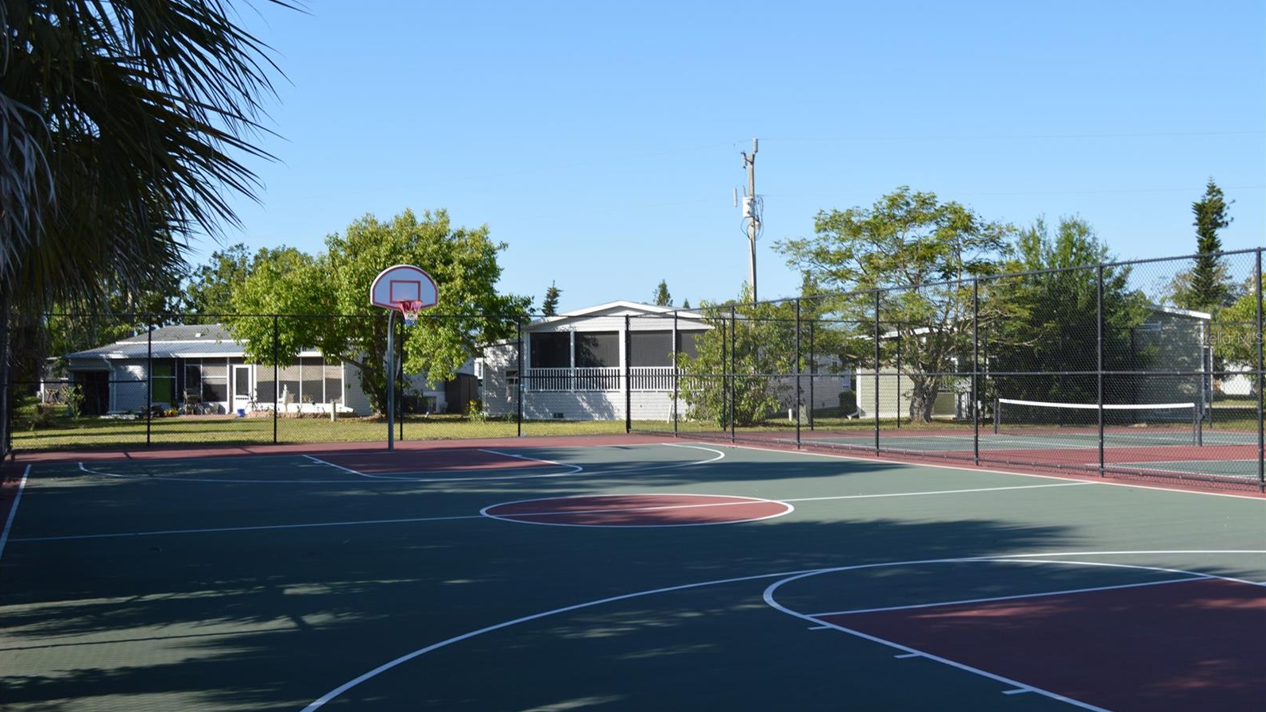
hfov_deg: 49.4
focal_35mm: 41
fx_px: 1376
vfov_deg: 29.0
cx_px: 631
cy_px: 338
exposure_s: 1/200
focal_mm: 26
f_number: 7.1
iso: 100
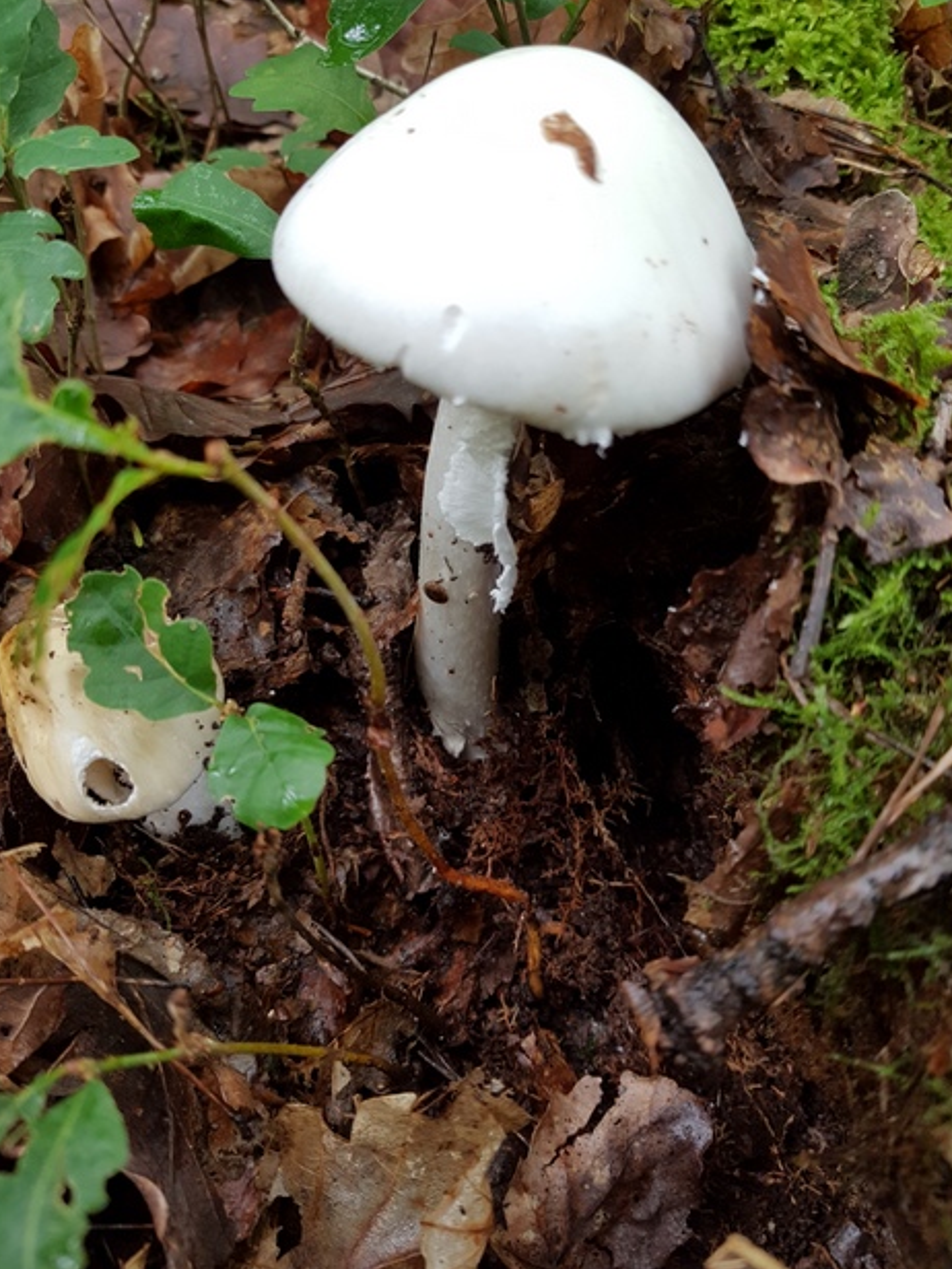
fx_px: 990
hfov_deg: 51.4
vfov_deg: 65.3
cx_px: 480
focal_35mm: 27
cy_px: 645
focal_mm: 4.2
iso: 100
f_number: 1.7
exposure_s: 1/100
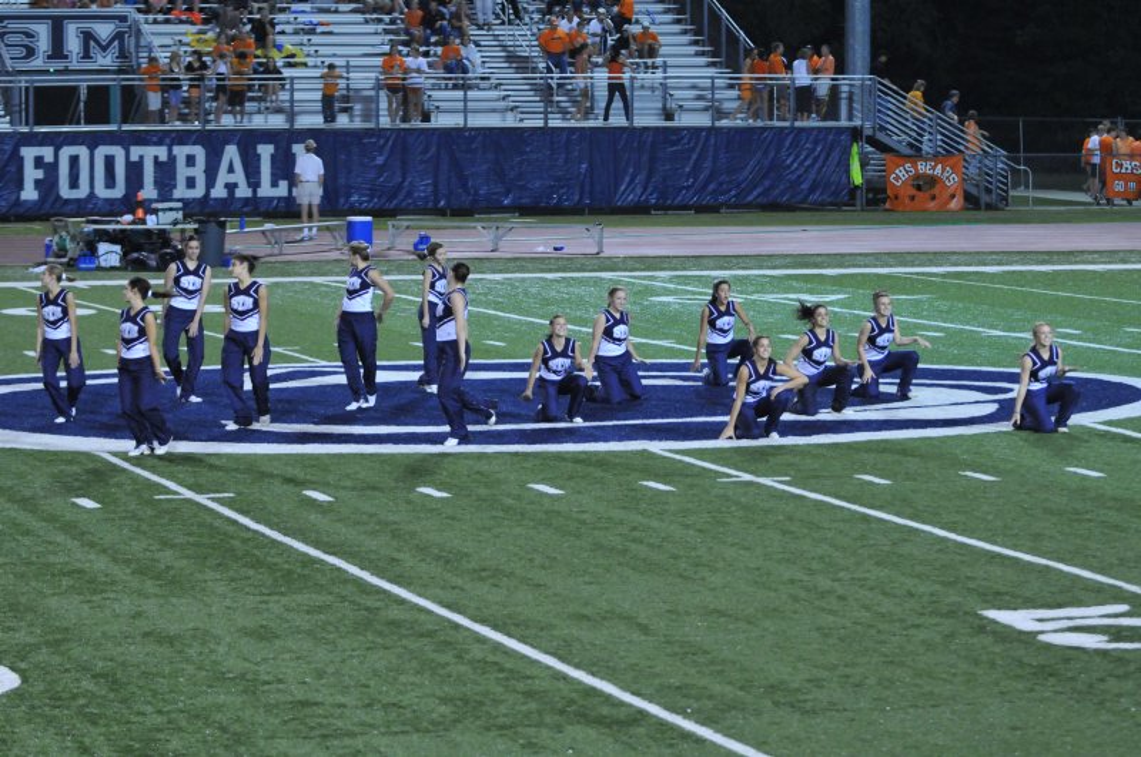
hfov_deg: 14.4
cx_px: 570
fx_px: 4510
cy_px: 378
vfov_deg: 9.6
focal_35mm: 142
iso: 1600
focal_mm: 95
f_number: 2.8
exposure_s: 1/200
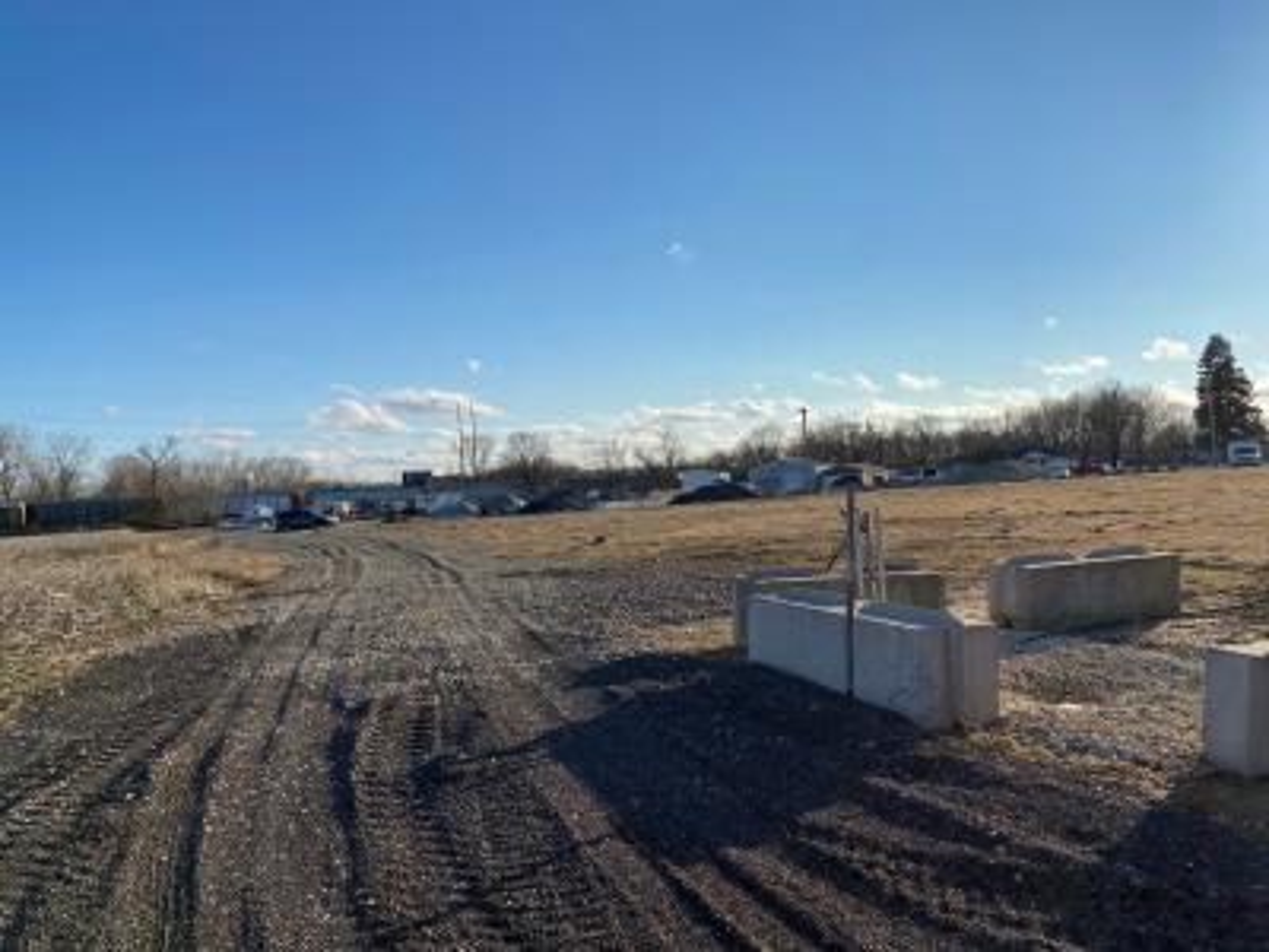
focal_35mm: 26
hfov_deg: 67.3
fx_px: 953
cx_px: 634
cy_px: 476
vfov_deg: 53.1
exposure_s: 1/4292
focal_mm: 4.25
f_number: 1.8
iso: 32
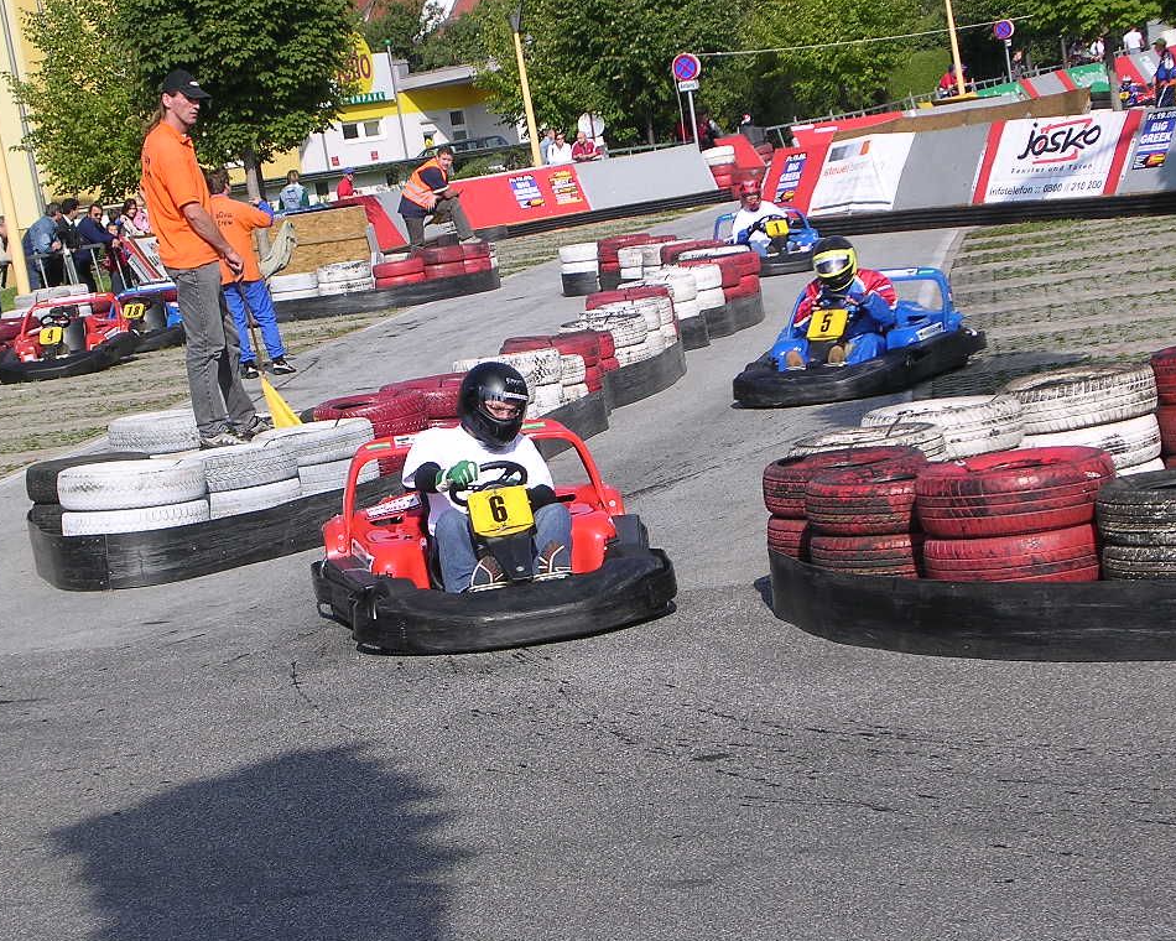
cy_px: 470
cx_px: 576
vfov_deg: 15.4
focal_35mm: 100
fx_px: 3481
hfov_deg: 19.2
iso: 100
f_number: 4.4
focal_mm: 14.5
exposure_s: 1/515
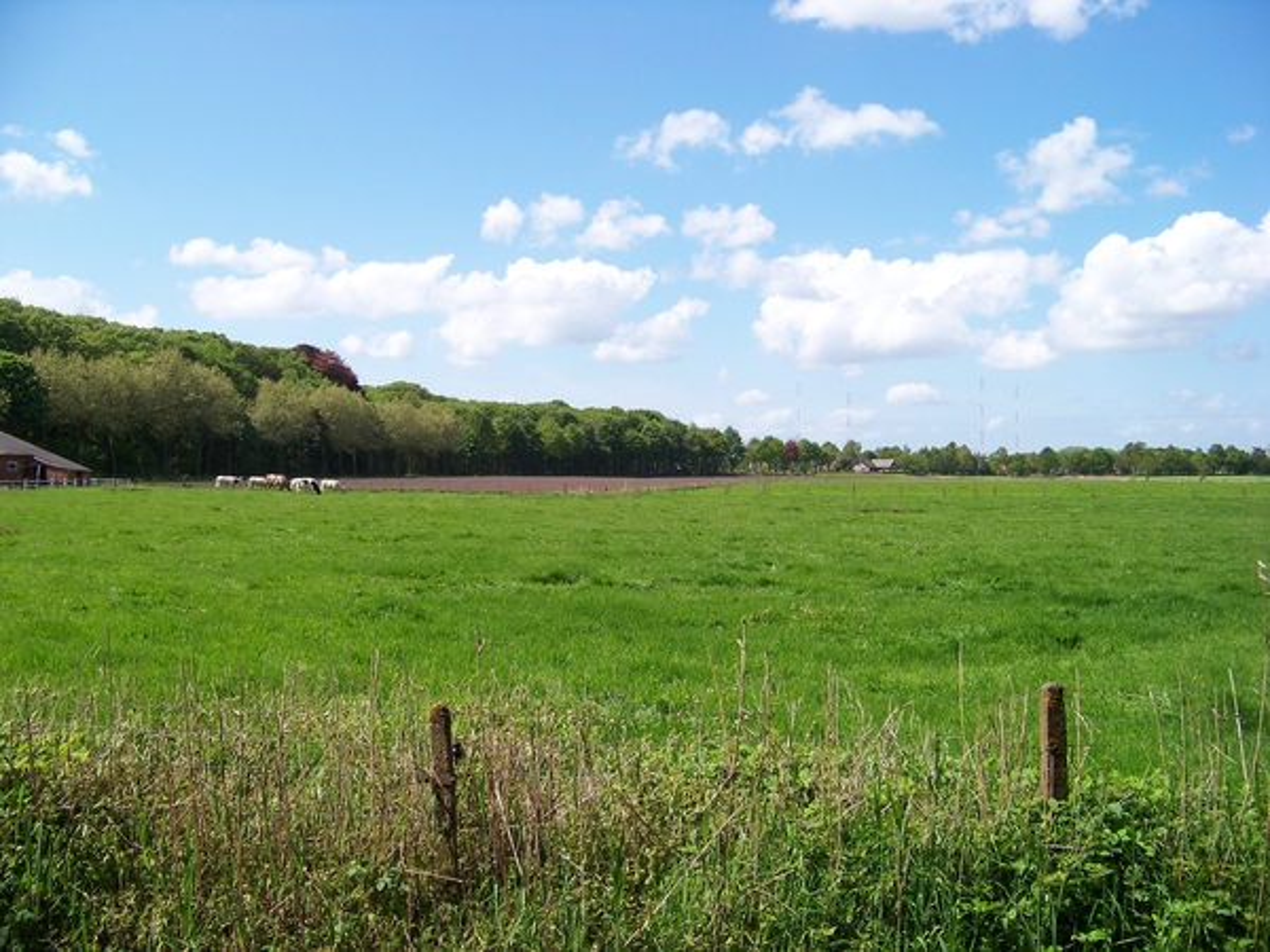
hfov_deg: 51.4
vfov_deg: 39.7
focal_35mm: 36
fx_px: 1321
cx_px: 635
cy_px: 476
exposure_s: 1/800
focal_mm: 5.85
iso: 64
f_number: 2.8
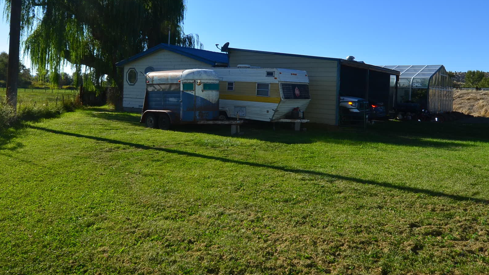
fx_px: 752
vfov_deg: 20.6
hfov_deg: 36.0
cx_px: 221
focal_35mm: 58
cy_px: 91
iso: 200
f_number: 10
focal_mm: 24
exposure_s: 1/320
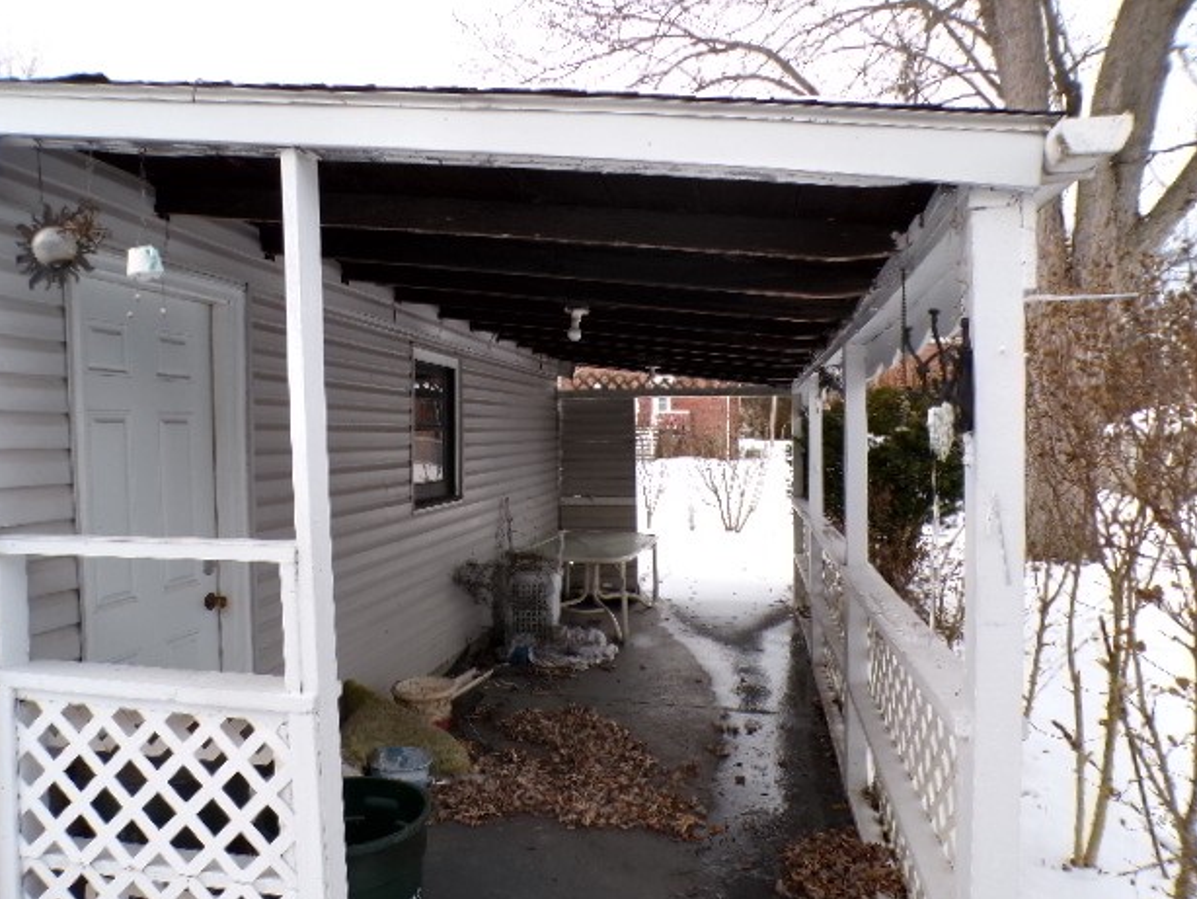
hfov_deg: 69.3
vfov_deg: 54.9
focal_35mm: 25
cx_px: 575
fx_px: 865
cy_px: 466
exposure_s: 1/140
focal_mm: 4.3
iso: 100
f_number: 4.4
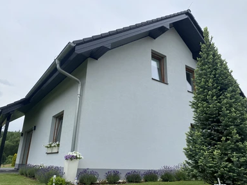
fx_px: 193
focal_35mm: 27
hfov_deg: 65.3
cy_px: 95
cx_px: 121
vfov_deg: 51.4
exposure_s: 1/2315
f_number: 1.8
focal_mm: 4.25
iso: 32
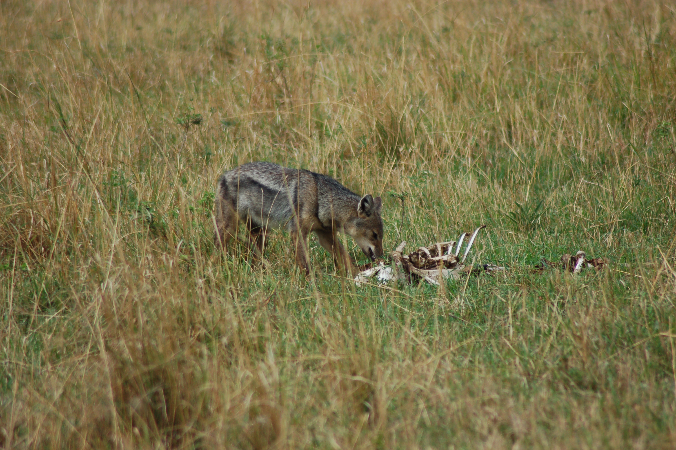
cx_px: 338
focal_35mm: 450
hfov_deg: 4.6
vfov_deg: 3.0
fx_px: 8442
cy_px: 225
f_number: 5.6
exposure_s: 1/1600
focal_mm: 300
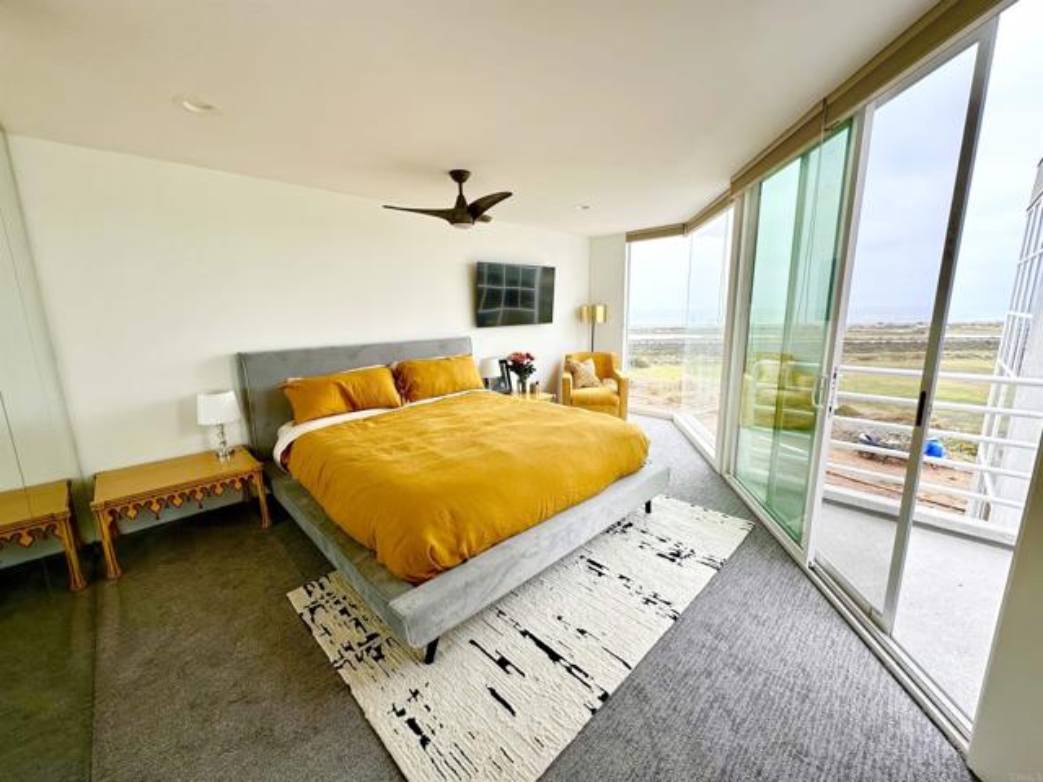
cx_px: 522
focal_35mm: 14
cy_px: 391
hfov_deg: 102.1
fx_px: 422
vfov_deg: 85.7
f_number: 2.2
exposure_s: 1/473
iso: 40
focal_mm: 2.22
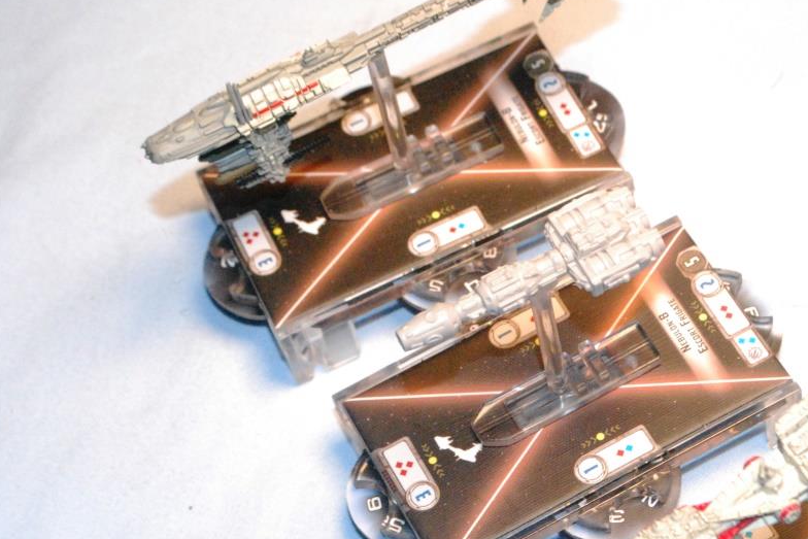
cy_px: 289
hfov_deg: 21.6
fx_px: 2110
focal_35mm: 94
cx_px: 487
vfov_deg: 14.6
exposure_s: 1/200
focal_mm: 48
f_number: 13
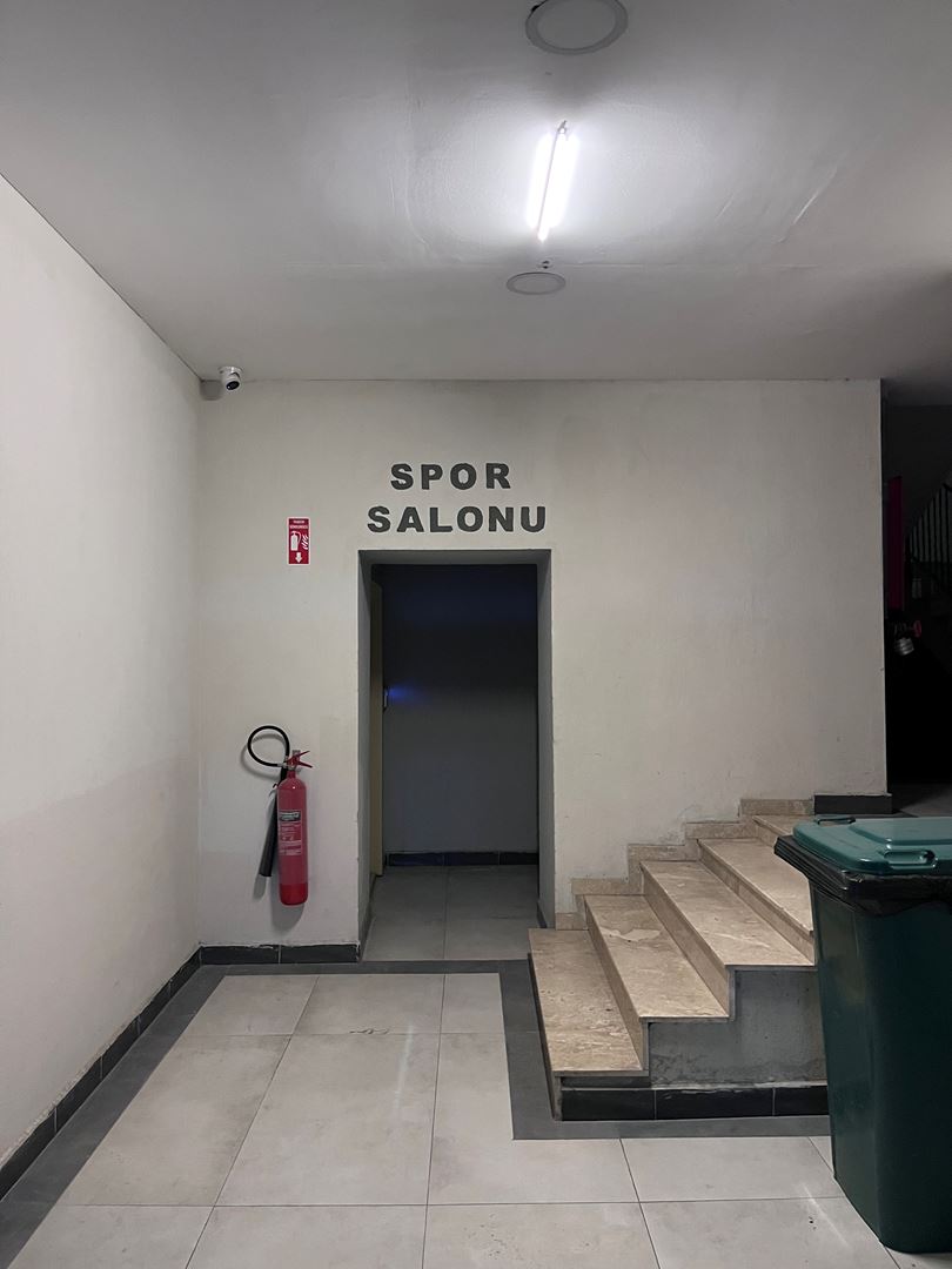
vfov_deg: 67.3
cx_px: 476
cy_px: 634
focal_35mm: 26
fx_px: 953
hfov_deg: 53.1
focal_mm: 5.1
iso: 400
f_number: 1.6
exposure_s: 1/50
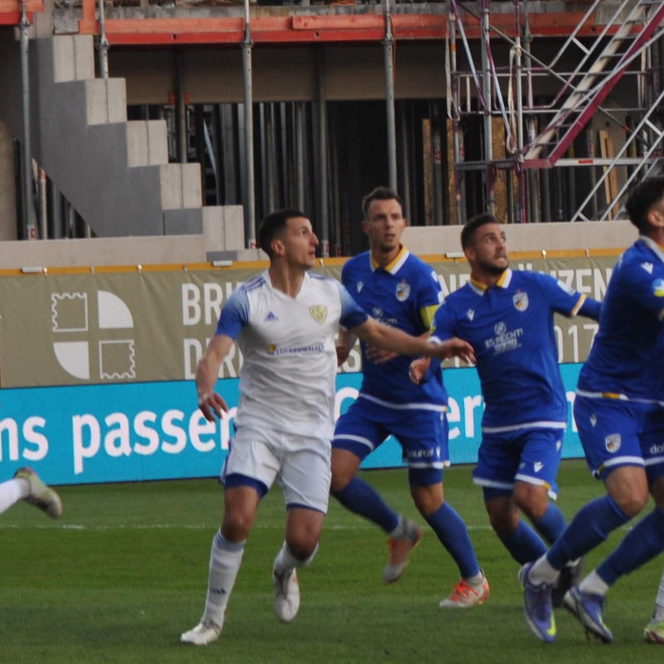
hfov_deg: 4.7
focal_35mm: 372
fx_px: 8073
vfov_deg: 4.7
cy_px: 163
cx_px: 816
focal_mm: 86
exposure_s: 1/400
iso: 400
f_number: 4.8
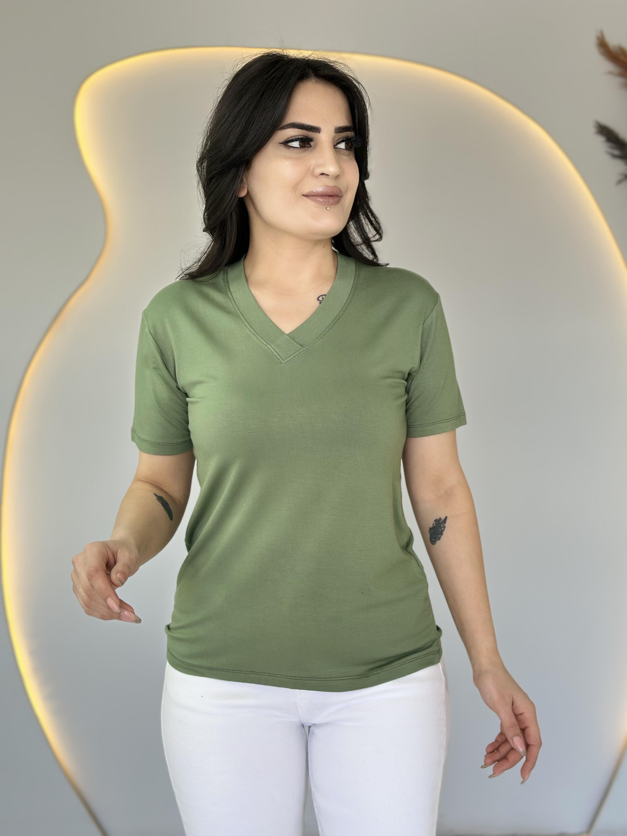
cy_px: 418
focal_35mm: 48
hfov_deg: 30.3
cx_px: 314
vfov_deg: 39.7
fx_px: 1159
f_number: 1.78
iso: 64
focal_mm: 6.86
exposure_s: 1/141
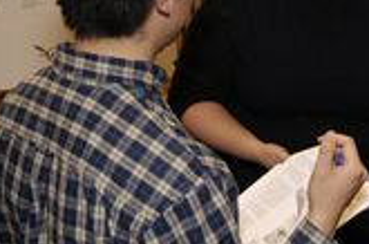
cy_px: 9
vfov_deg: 16.3
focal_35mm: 82
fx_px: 838
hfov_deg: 24.1
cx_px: 333
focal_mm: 18
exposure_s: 1/50
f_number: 5.6
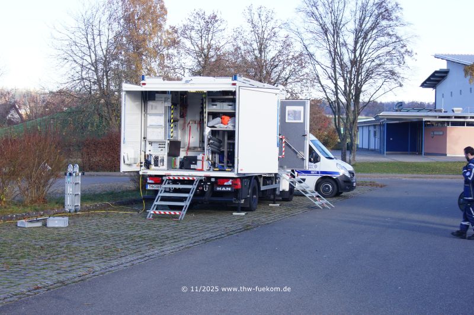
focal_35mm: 68
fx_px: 888
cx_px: 237
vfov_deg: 20.1
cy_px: 158
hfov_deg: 29.9
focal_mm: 45
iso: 160
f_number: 9
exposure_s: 1/80
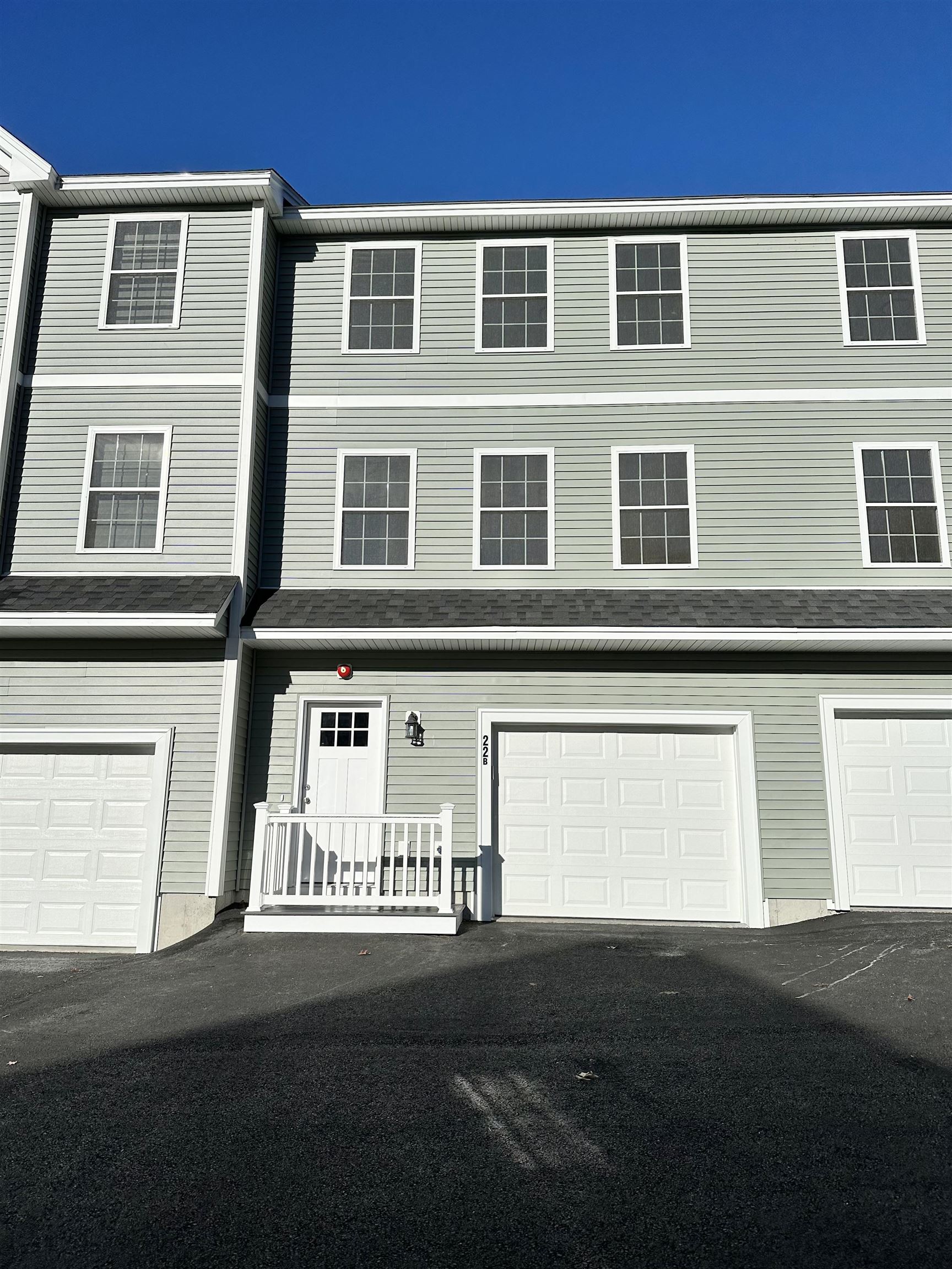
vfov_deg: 71.6
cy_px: 634
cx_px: 476
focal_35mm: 24
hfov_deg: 56.8
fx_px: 880
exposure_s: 1/15625
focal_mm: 6.86
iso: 80
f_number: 1.78
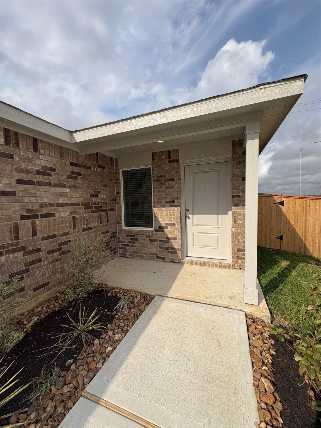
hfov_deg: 85.7
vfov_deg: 102.1
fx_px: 173
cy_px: 214
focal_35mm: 14
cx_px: 160
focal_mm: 2.22
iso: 50
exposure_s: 1/2208
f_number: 2.2
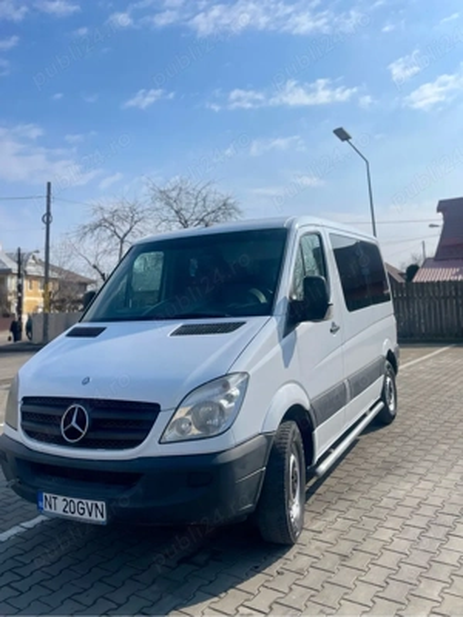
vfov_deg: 67.3
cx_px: 232
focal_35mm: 26
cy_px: 308
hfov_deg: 53.1
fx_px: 464
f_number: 1.6
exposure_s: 1/5376
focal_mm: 5.1
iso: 50
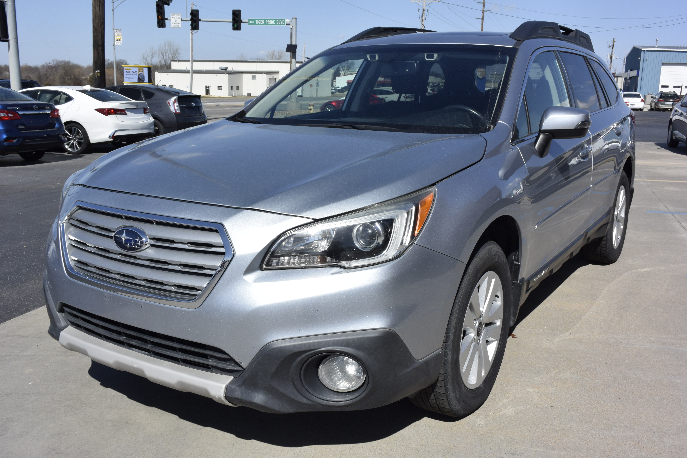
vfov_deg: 38.9
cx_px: 344
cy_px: 229
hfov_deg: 55.8
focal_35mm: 34
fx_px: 649
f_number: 6.3
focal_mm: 12.8
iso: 160
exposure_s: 1/640
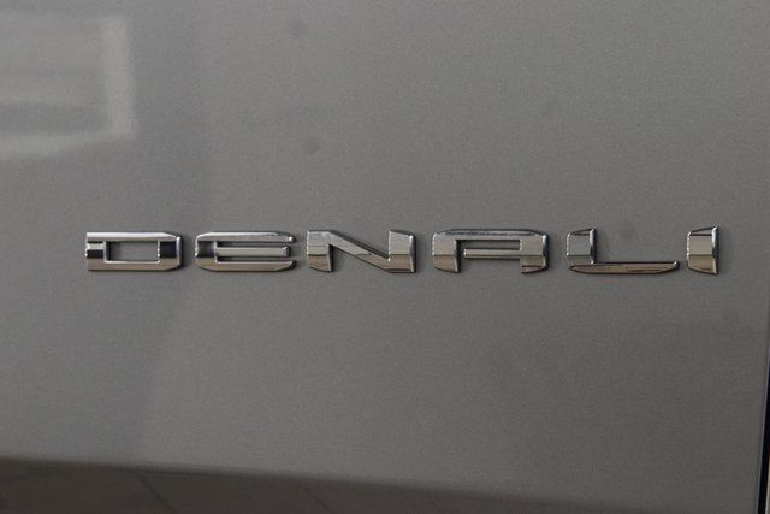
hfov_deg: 24.6
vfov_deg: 16.6
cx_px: 385
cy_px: 257
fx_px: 1765
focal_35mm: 82
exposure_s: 1/60
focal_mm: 55
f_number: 7.1
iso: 1600
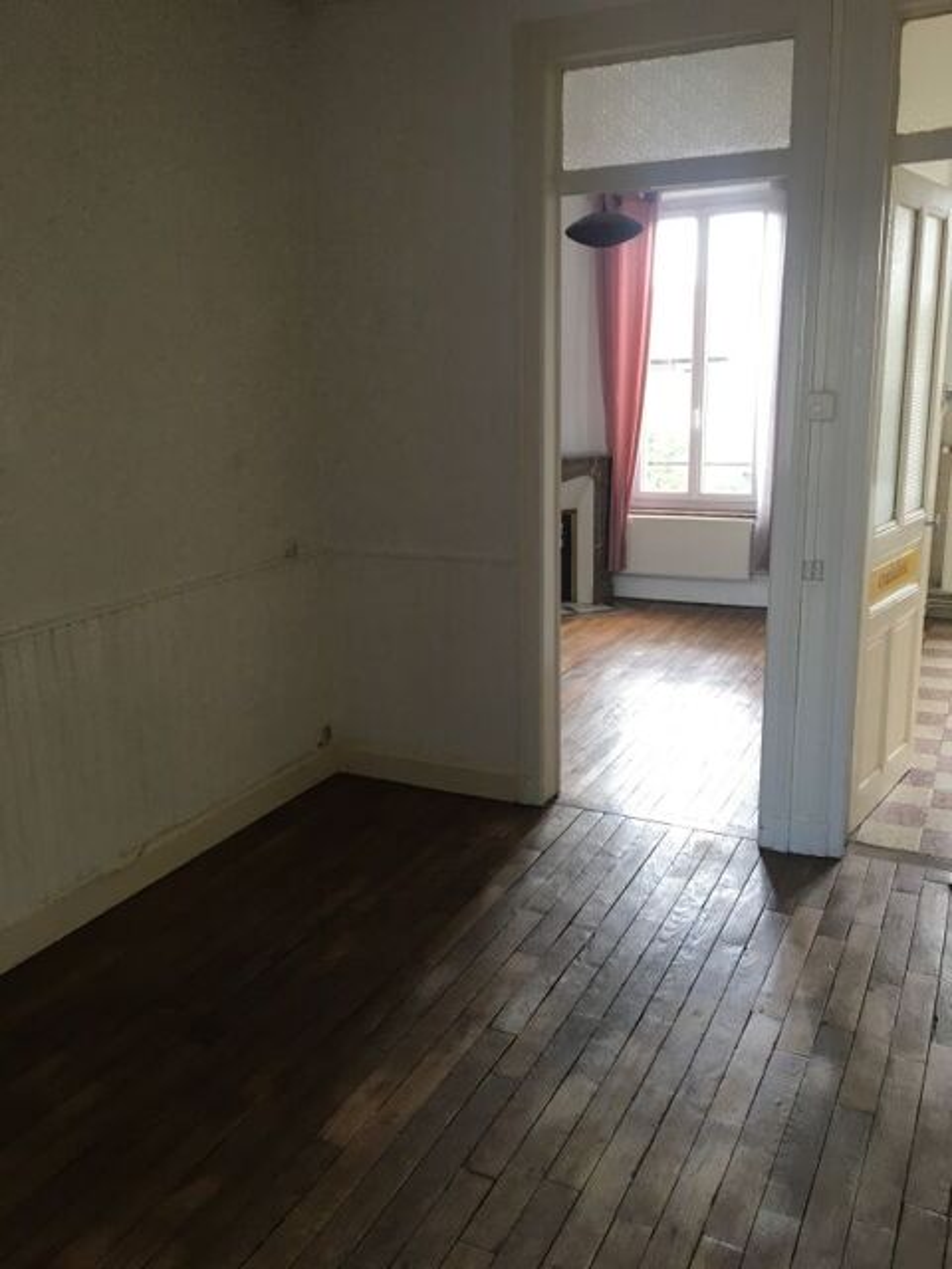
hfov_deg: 48.2
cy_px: 634
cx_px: 476
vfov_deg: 61.7
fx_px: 1063
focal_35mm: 29
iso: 40
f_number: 2.2
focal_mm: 4.15
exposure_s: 1/33
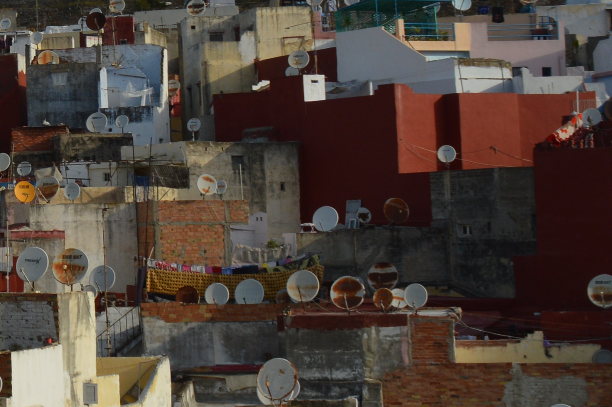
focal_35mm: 124
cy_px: -8
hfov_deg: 15.0
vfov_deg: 10.9
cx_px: -386
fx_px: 2106
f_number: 9
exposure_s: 1/320
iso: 100
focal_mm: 22
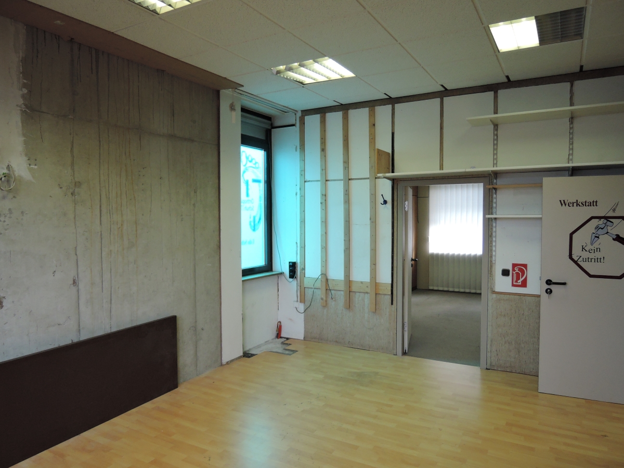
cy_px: 234
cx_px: 312
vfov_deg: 56.8
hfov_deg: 71.6
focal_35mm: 24
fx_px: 433
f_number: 2.2
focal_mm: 5.1
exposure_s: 1/250
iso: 400
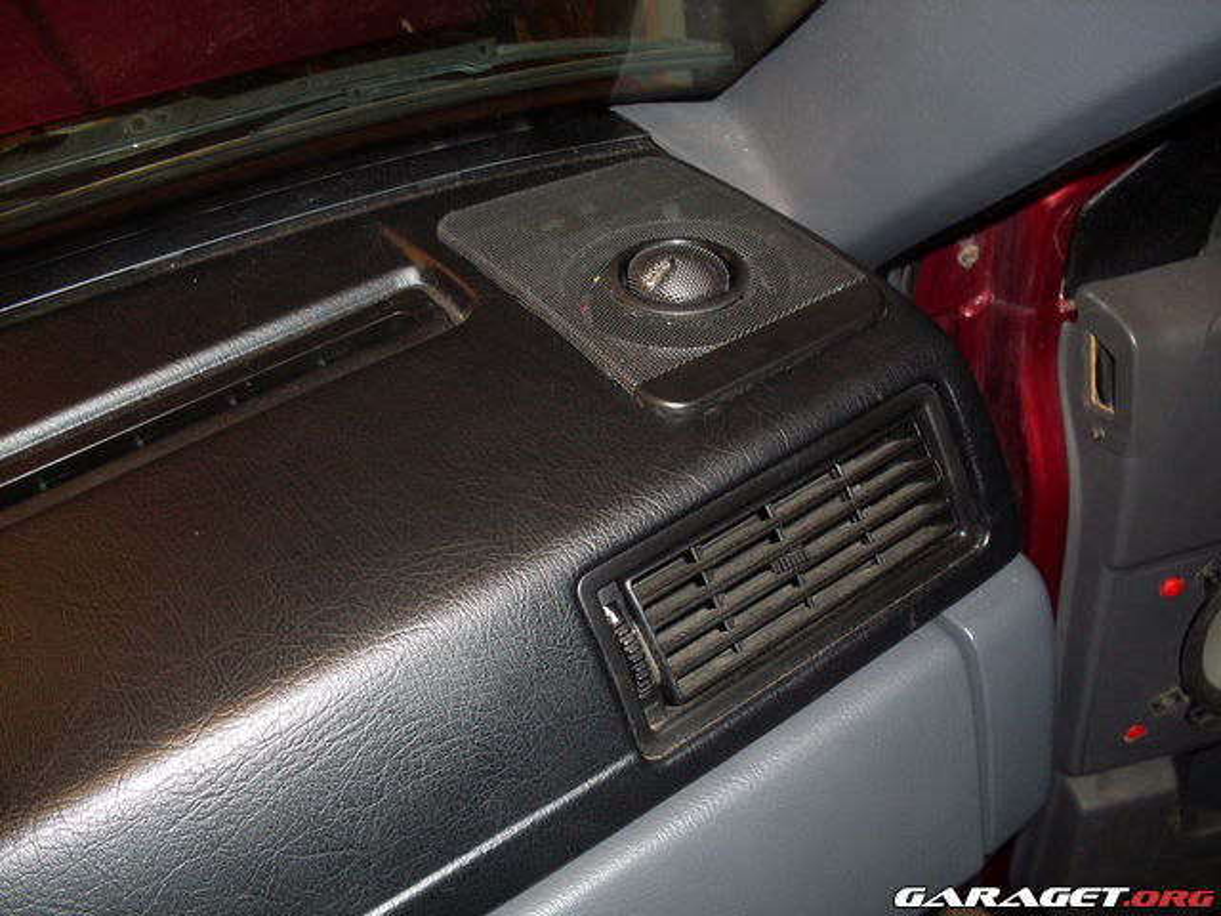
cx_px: 610
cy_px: 458
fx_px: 1340
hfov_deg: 49.0
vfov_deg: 37.7
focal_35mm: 38
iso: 100
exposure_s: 1/45
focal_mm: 6.3
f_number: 2.8
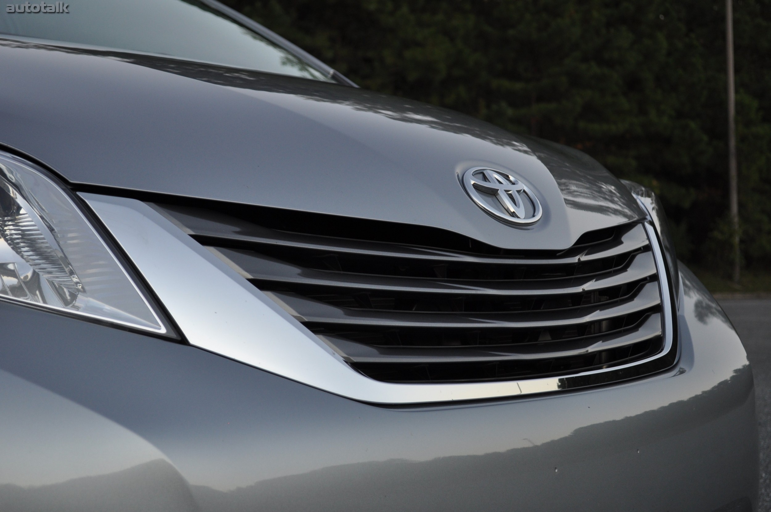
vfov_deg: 23.7
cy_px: 256
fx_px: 1219
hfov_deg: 35.1
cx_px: 386
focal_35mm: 57
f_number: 5
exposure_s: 1/60
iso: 400
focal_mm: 38
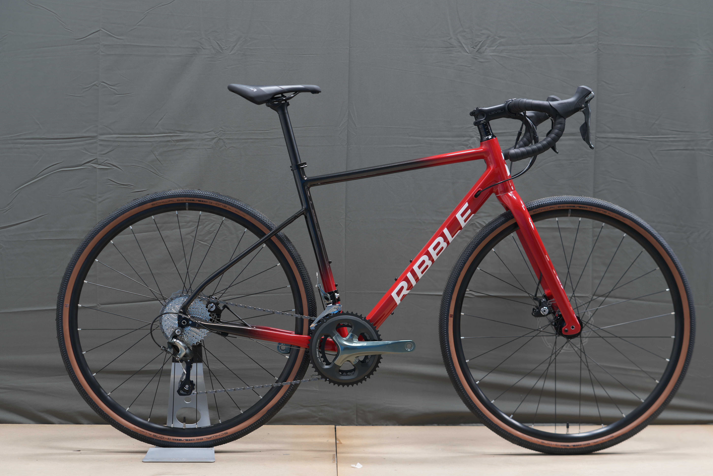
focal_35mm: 70
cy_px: 238
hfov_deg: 28.8
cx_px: 356
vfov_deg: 19.5
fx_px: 1386
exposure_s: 1/6
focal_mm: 70
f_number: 5
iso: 100
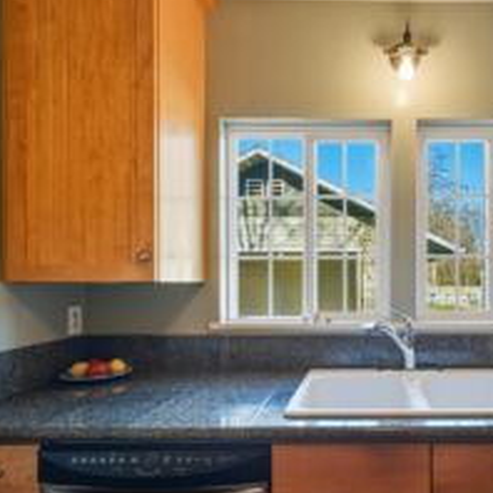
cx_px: 371
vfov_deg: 64.5
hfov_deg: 61.3
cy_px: 293
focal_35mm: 24
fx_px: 387
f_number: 9
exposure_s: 1/320
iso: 400
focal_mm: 14
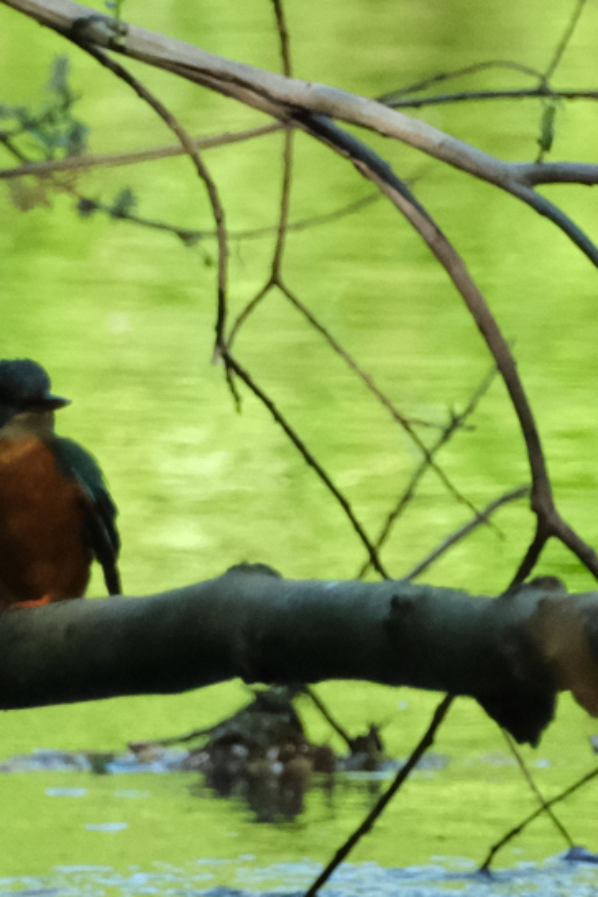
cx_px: 958
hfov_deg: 1.3
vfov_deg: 1.9
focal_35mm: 1068
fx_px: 26609
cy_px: 831
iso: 4000
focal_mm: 239.8
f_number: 5.6
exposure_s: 1/1800
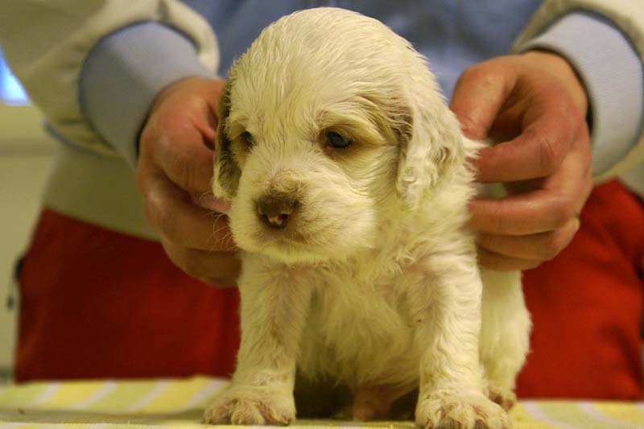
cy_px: 214
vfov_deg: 13.0
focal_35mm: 105
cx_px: 322
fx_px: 1878
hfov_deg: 19.5
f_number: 5.6
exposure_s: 1/20
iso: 400
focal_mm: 70
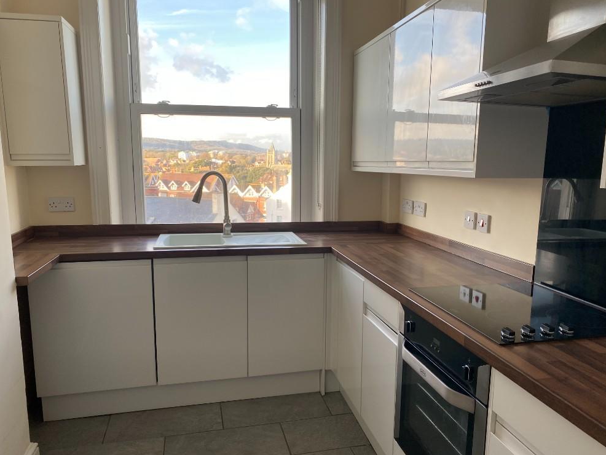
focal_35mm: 27
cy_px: 234
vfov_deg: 51.4
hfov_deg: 65.3
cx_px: 304
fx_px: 473
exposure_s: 1/121
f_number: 1.8
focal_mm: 4.25
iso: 40
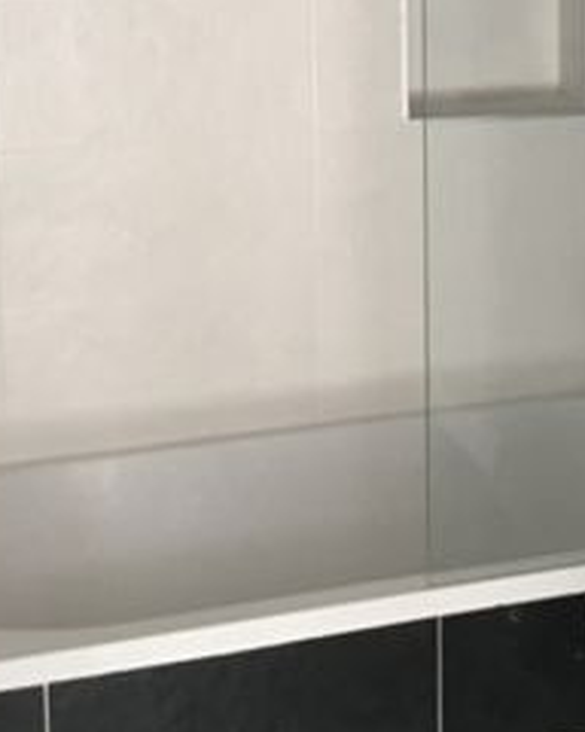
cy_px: 61
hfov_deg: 17.9
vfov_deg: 22.4
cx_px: 641
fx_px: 1796
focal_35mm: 83
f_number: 2.2
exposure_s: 1/33
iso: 160
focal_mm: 4.15
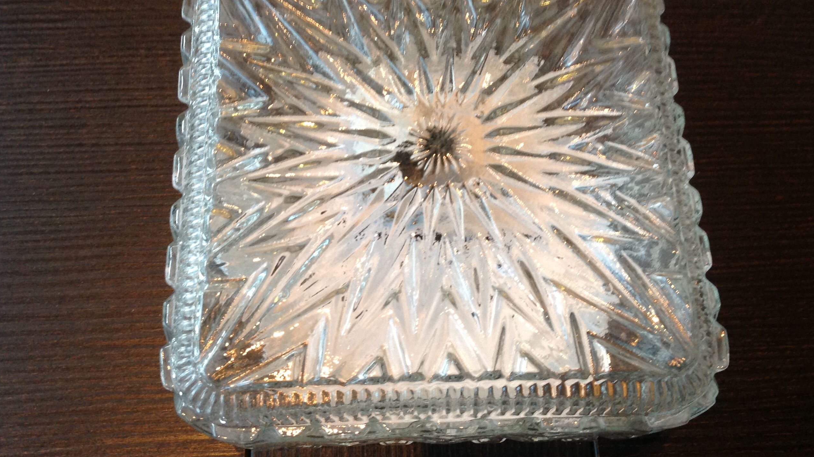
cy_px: 188
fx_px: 842
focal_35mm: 39
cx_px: 409
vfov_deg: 30.4
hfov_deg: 51.6
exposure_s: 1/15
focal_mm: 4.28
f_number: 2.4
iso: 160
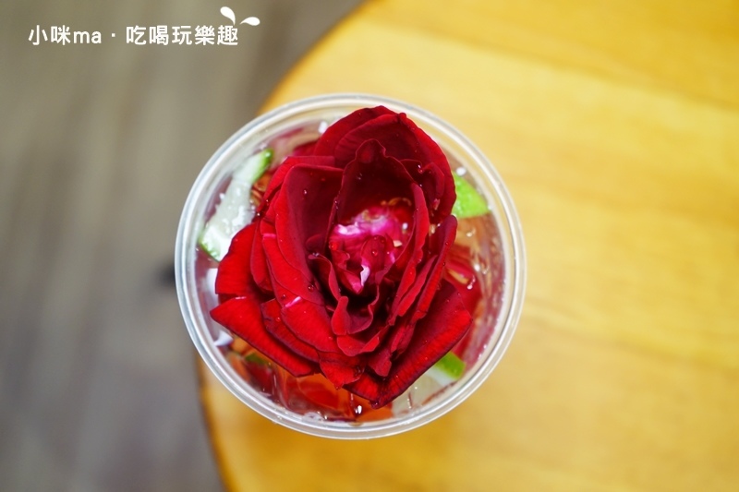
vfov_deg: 23.8
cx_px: 370
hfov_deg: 35.1
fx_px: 1170
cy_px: 246
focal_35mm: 57
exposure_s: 1/60
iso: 800
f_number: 5
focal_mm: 57
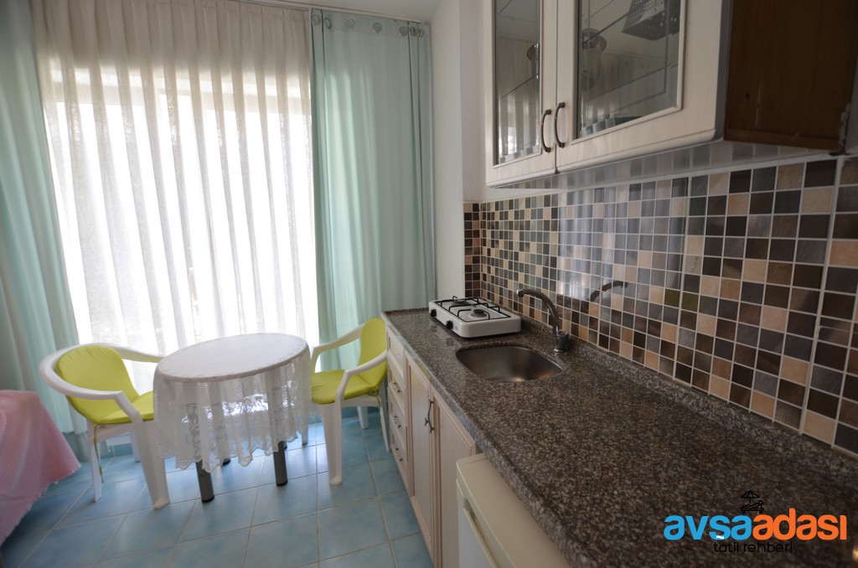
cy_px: 284
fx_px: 357
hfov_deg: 100.5
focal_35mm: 15
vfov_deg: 77.1
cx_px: 429
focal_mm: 10
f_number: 4
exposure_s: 1/60
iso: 400
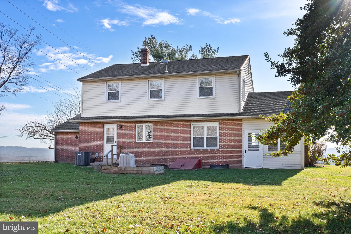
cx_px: 176
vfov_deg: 37.9
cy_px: 117
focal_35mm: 35
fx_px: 341
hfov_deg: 54.4
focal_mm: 35
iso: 640
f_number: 11
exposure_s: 1/400
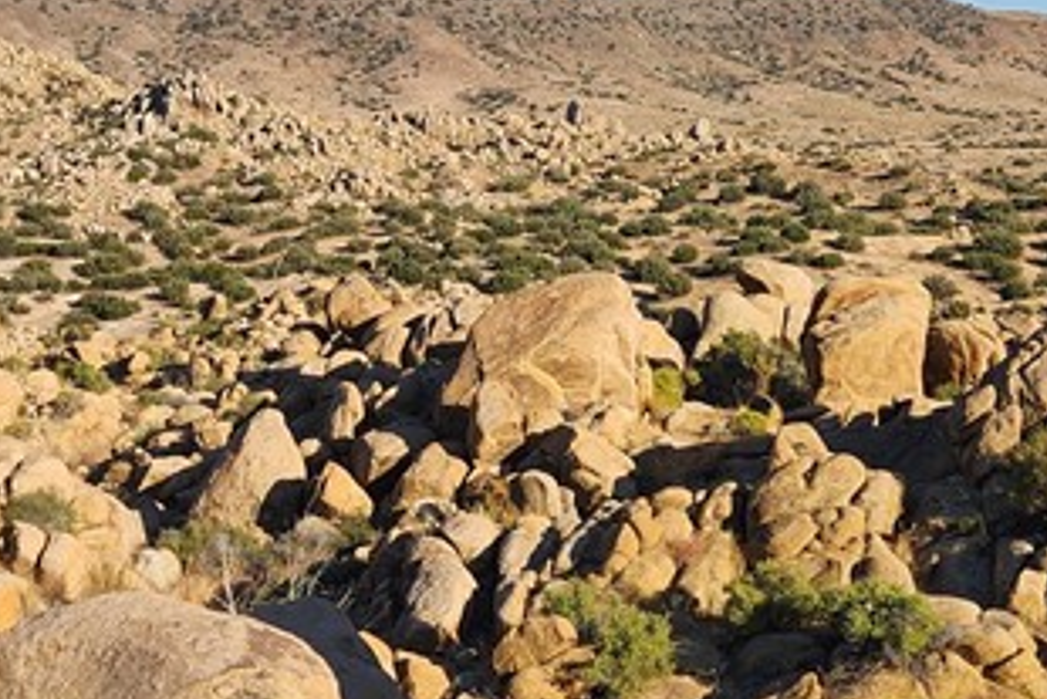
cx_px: 405
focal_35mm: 79
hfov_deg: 25.6
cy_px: 280
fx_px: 2299
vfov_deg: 17.3
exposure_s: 1/1513
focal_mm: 5.4
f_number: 1.8
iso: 20
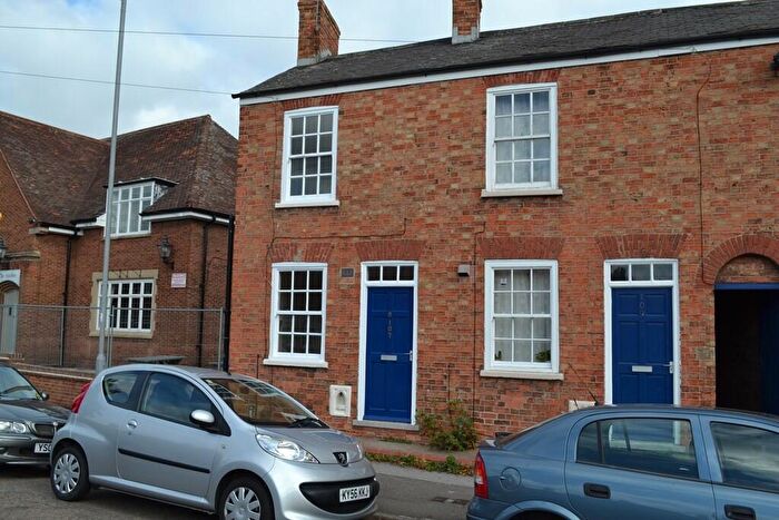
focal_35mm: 30
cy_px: 260
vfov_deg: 43.6
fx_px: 649
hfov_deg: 61.9
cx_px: 390
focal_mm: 20
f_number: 7.1
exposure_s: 1/200
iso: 100
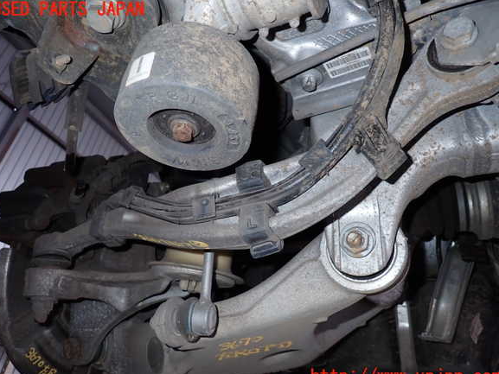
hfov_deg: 67.3
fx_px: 375
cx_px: 246
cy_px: 193
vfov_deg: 53.1
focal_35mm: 26
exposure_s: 1/30
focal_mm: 4.5
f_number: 2
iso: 200
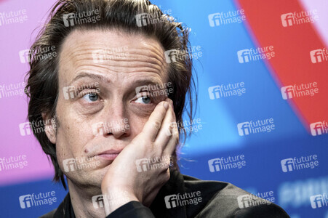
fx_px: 1912
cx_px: 164
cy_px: 109
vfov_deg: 6.5
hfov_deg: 9.8
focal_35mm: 210
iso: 1600
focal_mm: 140
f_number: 2.8
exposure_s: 1/210
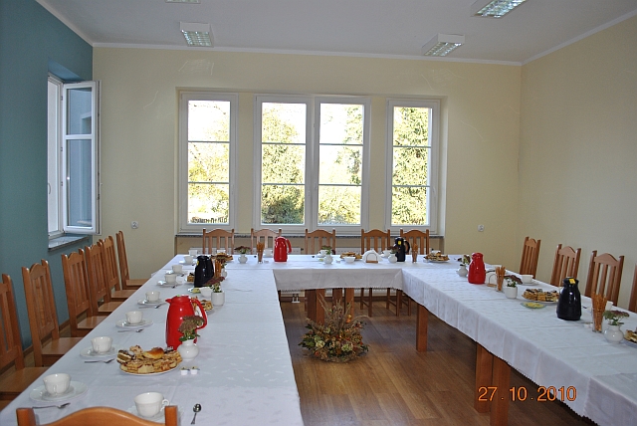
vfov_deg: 43.7
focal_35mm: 30
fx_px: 531
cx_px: 318
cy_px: 213
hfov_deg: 61.9
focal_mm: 20
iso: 200
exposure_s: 1/100
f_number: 3.8
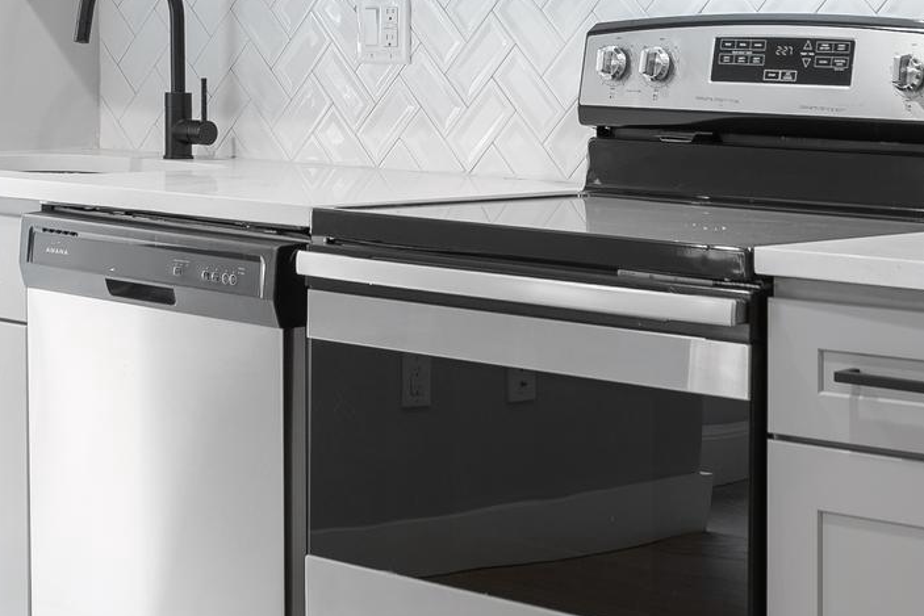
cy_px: 48
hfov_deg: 20.0
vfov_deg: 13.3
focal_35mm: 102
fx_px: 2618
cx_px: 534
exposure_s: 1/4
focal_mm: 35
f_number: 8
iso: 160
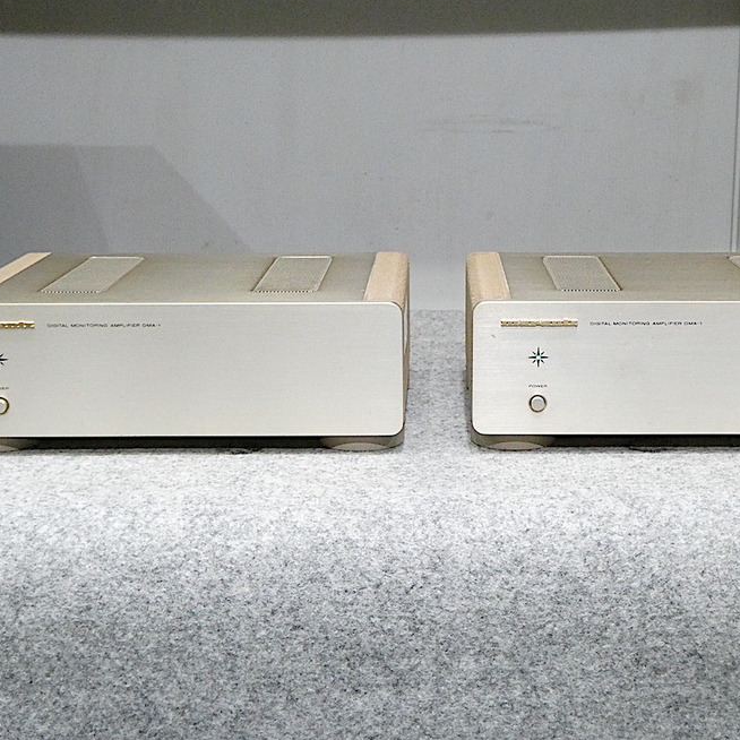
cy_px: 353
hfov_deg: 28.1
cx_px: 434
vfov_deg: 28.2
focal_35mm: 61
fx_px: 1475
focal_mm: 8.4
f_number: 4
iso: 1000
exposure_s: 1/80
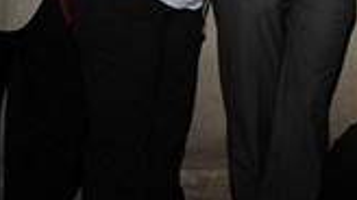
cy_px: -146
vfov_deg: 10.5
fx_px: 1031
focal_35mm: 109
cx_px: 488
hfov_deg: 18.1
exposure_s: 1/40
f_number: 6.3
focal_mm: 31
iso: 4000
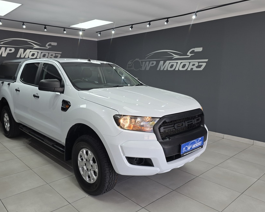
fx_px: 220
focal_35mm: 28
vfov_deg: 51.5
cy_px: 106
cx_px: 107
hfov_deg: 61.7
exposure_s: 1/100
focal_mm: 6.3
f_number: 1.7
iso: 20
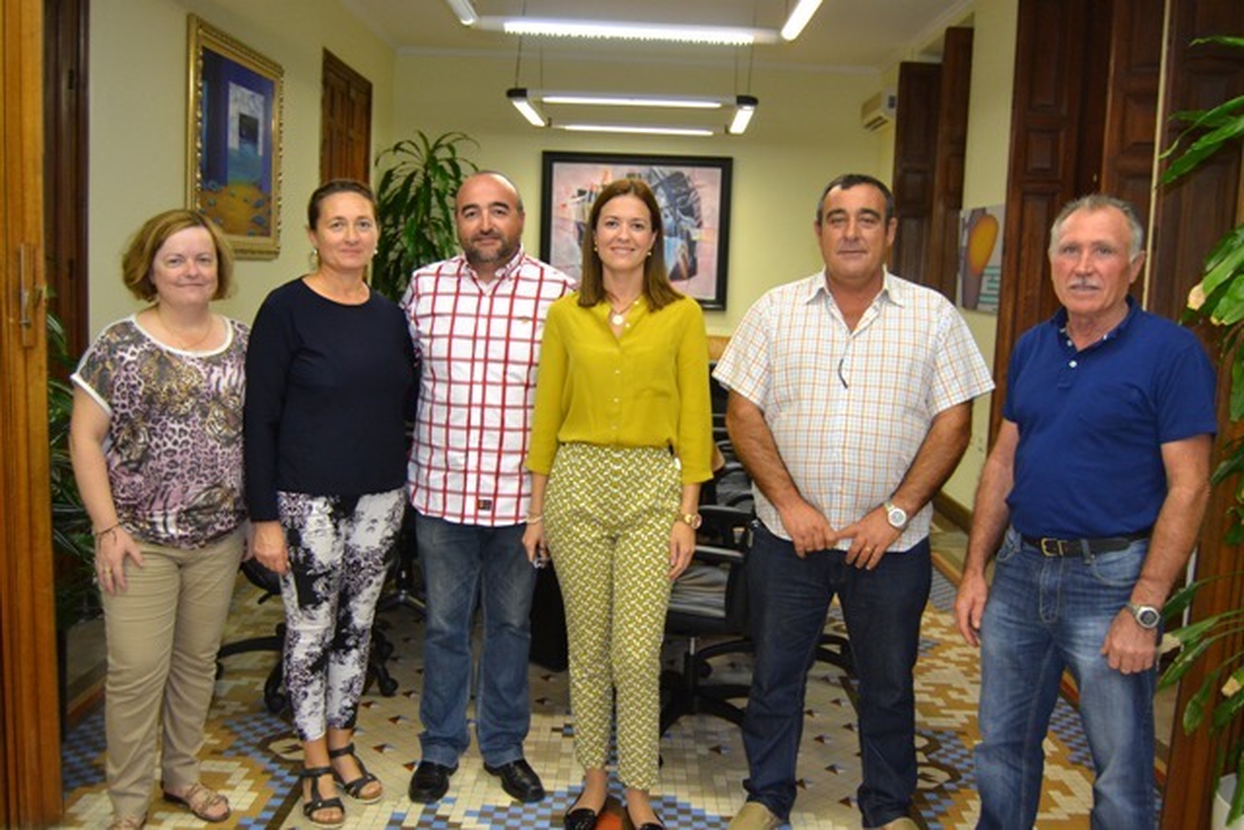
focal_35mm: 33
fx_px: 1141
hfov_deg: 57.2
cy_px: 415
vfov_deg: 40.0
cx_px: 622
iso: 1100
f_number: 3.5
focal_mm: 22
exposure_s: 1/60
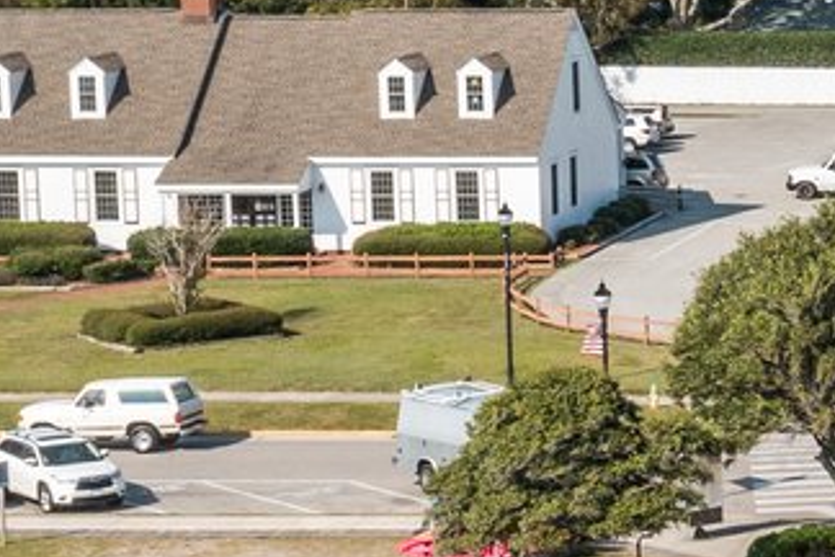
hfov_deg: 10.5
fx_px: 4105
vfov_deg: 7.8
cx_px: 1752
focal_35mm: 177
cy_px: 276
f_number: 6.3
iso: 100
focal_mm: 10.26
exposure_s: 1/500
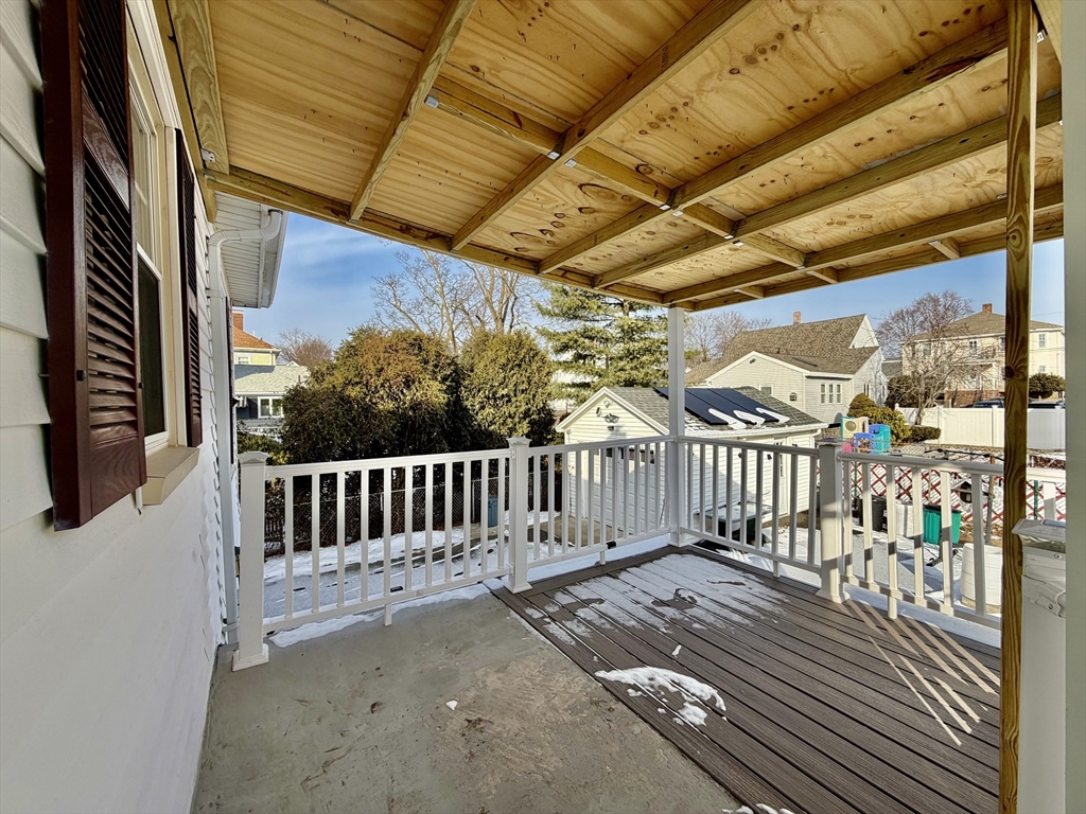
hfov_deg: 102.1
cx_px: 543
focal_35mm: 14
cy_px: 407
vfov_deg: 85.7
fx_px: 439
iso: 32
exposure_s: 1/770
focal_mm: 2.22
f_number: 2.2
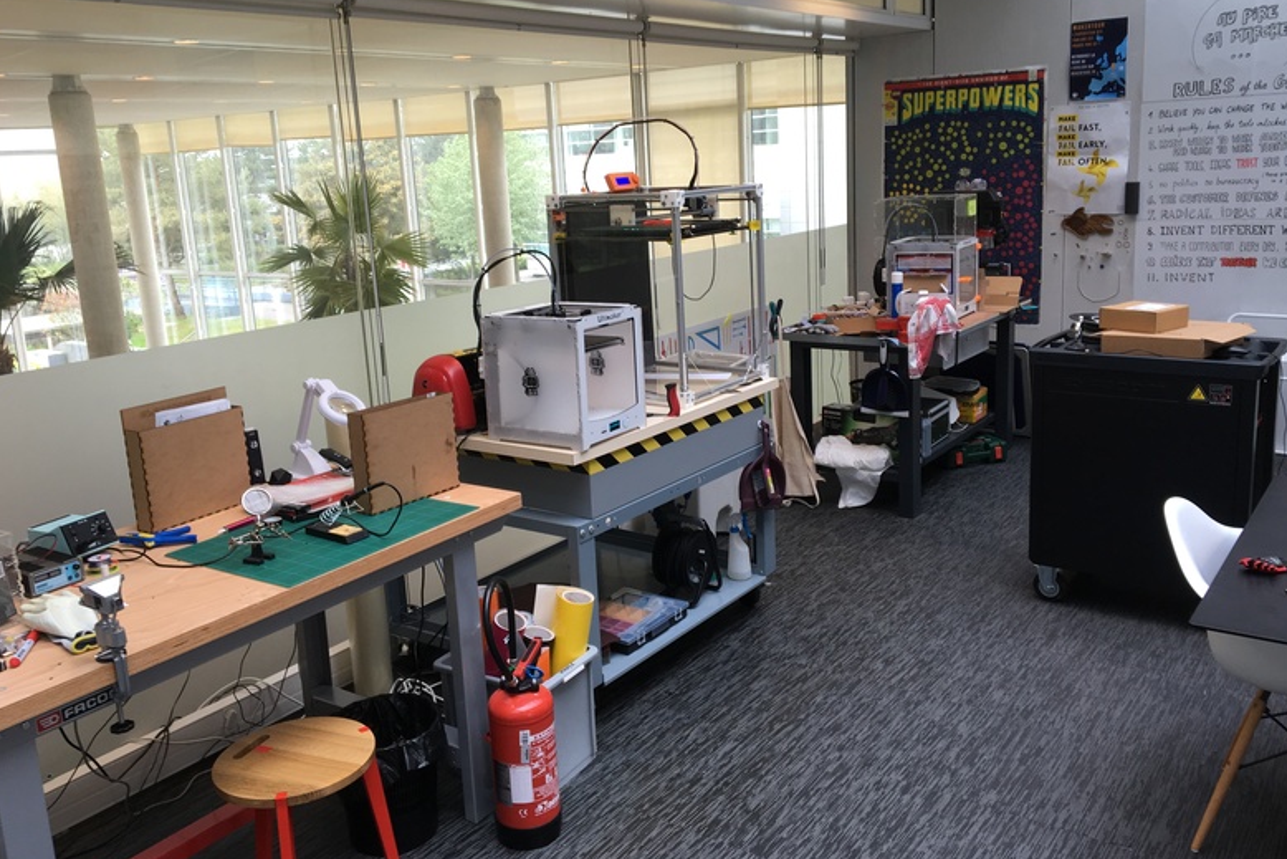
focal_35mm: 31
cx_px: 648
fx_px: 1108
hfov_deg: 60.3
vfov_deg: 42.3
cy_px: 392
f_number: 2.2
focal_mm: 4.15
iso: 25
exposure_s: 1/50
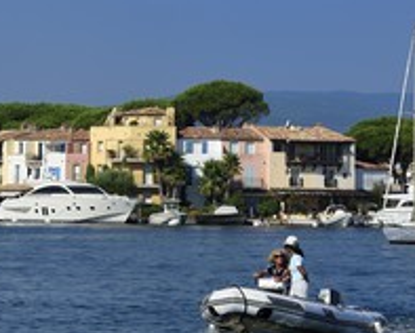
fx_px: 3197
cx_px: 6
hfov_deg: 7.4
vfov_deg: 6.0
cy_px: 181
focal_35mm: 260
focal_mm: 130
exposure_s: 1/250
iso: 200
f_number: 14
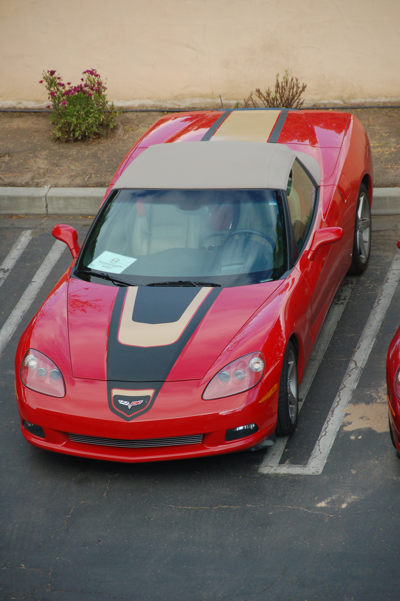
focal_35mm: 225
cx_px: 200
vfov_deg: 9.2
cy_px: 300
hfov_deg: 6.1
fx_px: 3757
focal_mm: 150
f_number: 5.6
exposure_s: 1/500
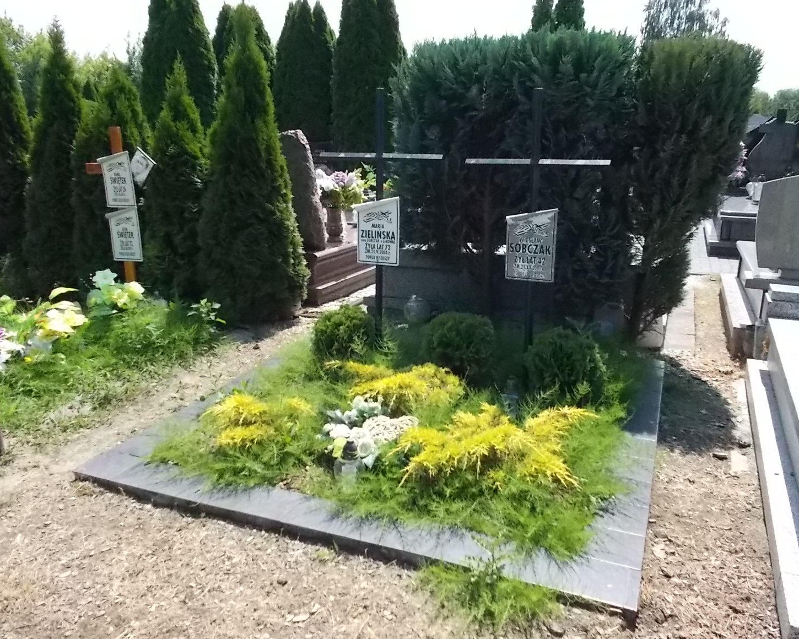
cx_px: 412
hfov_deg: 62.2
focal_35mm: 28
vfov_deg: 51.5
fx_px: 662
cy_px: 316
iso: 400
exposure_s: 1/400
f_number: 8
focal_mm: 4.6
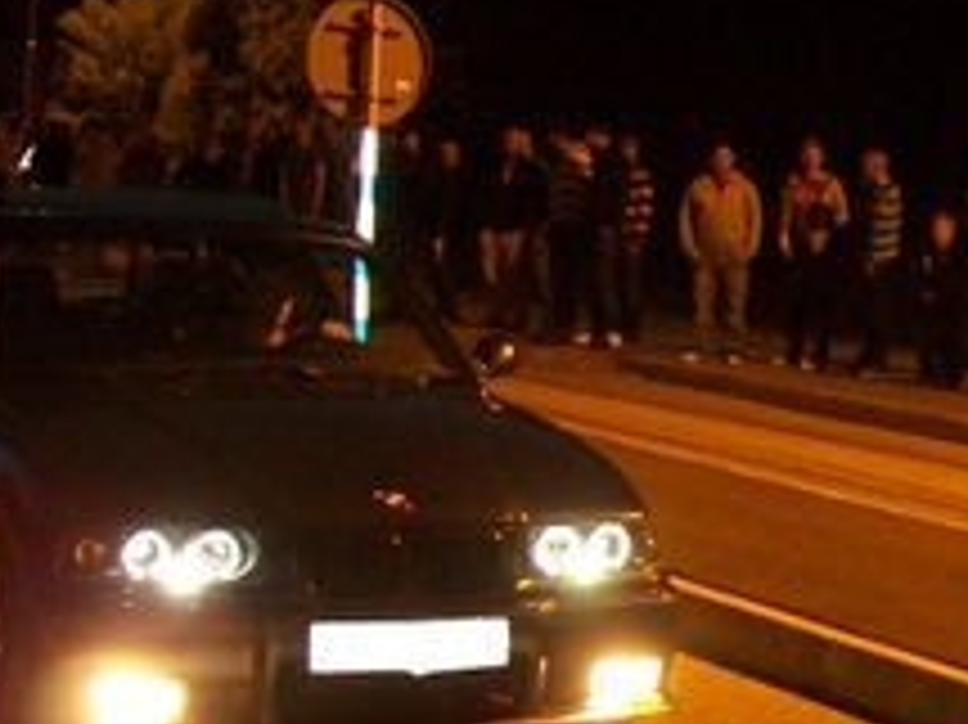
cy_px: 544
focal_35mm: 107
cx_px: 1018
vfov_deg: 13.8
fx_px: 2990
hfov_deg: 17.8
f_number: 2.7
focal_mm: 6
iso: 160
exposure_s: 1/2
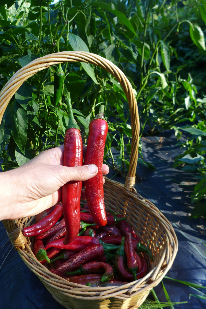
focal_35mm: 24
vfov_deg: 73.7
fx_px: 206
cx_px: 103
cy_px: 154
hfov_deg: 53.2
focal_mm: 4.7
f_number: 2.8
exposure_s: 1/125
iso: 80
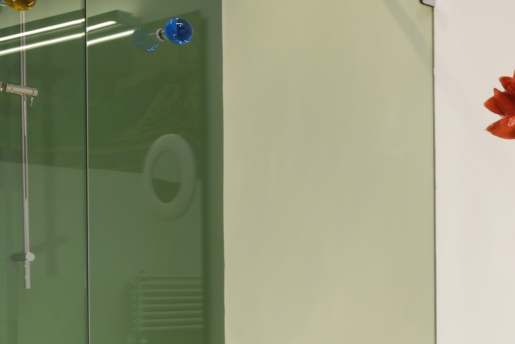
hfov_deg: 23.7
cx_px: 692
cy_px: 327
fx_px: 1059
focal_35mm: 74
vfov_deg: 18.1
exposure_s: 1/250
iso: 200
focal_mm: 18
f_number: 11
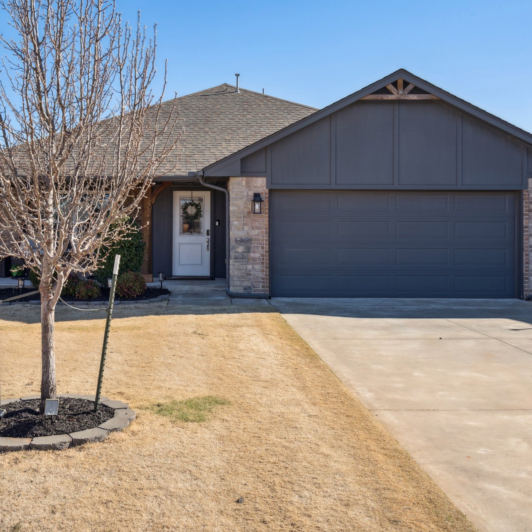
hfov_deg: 41.5
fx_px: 696
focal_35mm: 40
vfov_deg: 41.8
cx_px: 199
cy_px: 245
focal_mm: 29
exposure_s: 1/320
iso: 200
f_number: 7.1
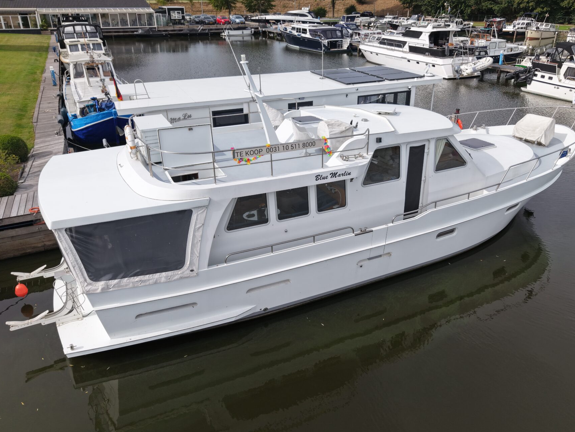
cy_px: 192
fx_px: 465
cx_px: 310
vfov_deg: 49.7
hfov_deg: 63.3
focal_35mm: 28
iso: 180
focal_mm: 8.67
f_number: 1.8
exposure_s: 1/120
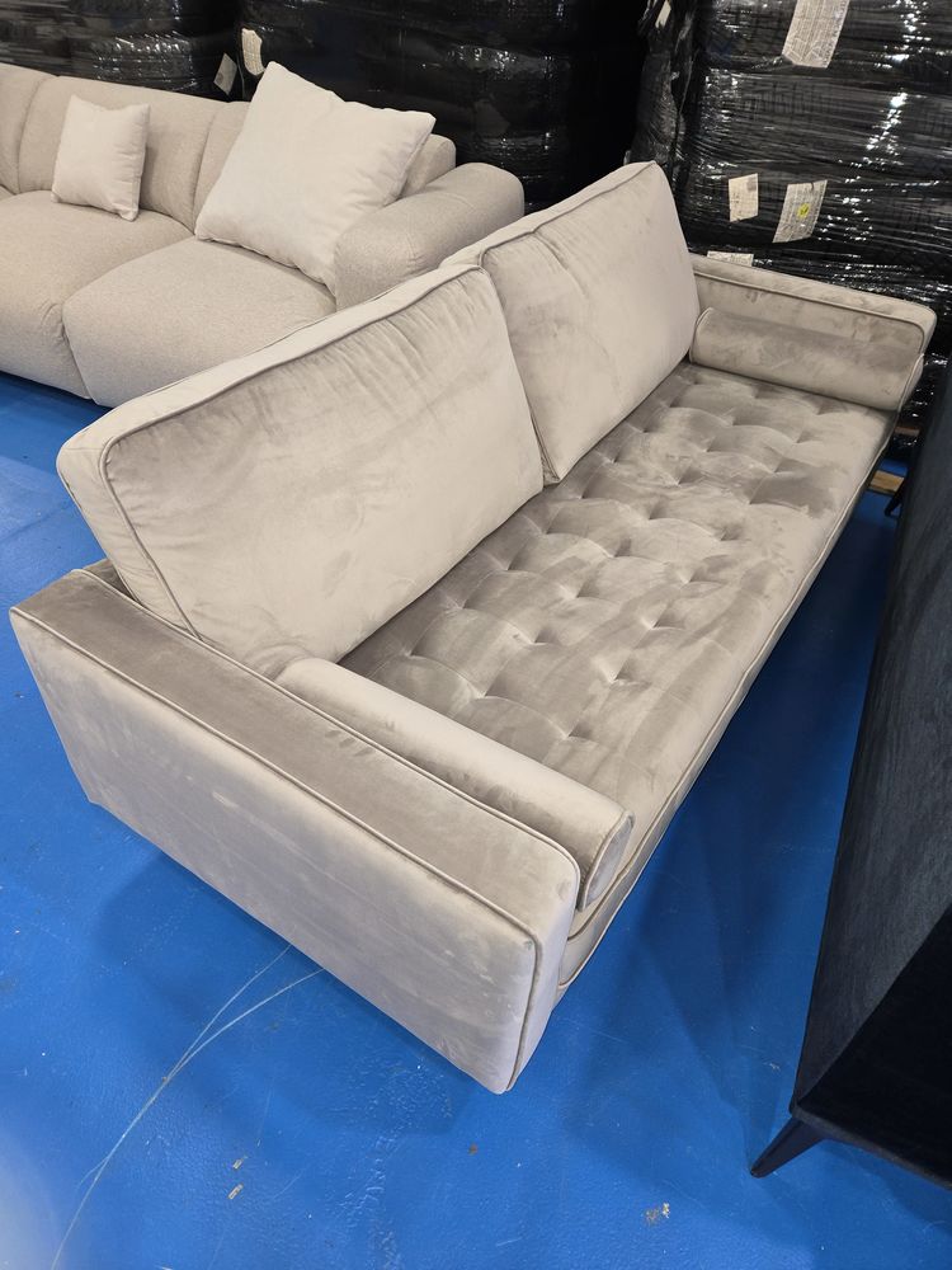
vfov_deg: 73.9
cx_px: 476
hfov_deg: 58.9
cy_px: 635
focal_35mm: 23
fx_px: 843
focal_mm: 5.4
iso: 100
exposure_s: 1/33
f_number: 1.8
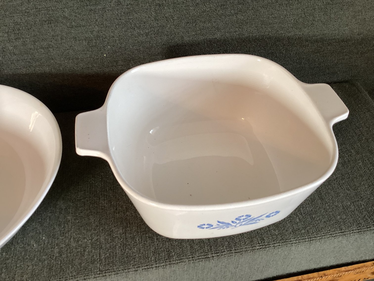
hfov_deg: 58.3
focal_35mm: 31
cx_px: 187
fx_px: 335
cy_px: 140
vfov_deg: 45.4
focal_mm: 3.3
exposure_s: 1/60
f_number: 2.4
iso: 160
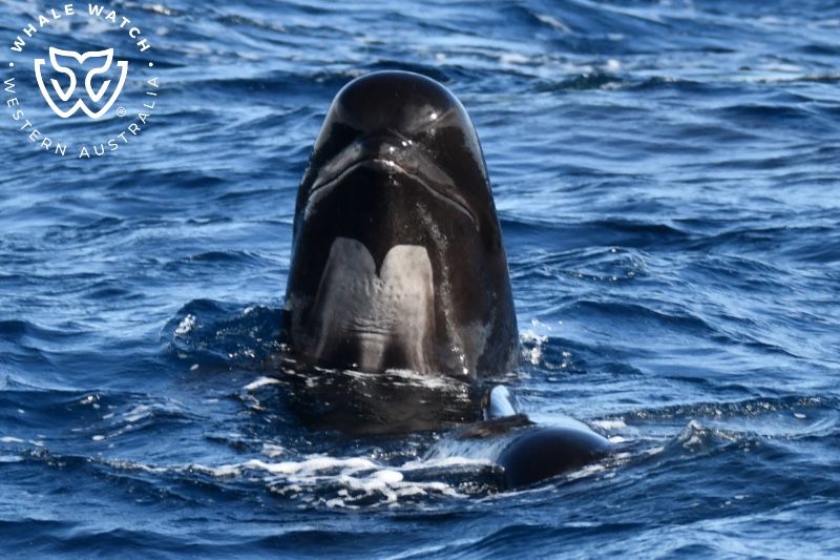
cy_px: 280
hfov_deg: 4.7
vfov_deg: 3.2
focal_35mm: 435
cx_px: 420
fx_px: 10147
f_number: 5.6
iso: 400
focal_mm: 290
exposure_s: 1/1250
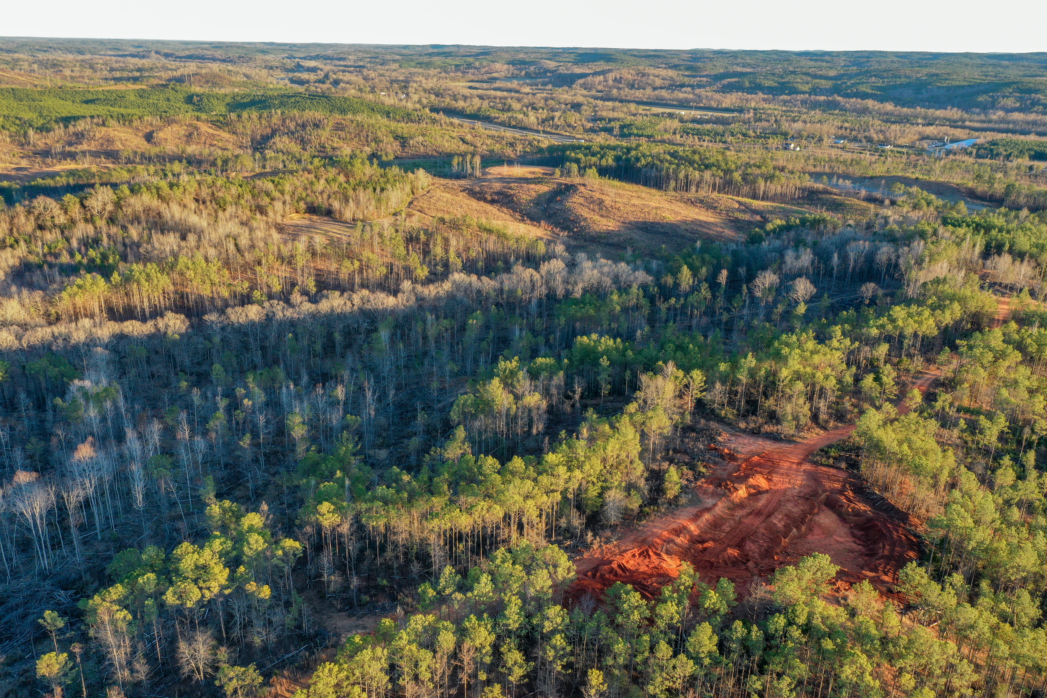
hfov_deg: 65.5
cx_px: 524
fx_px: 814
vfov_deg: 46.4
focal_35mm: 28
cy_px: 349
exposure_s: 1/60
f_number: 5.6
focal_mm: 10.26
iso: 100
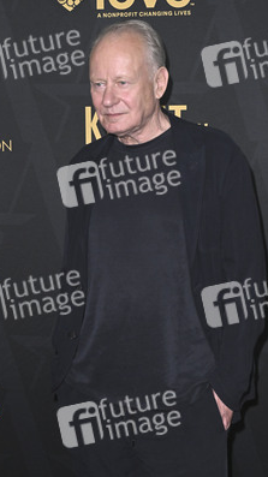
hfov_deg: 20.7
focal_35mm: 58
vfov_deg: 36.0
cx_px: 154
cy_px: 239
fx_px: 734
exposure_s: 1/320
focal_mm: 55
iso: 2000
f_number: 5.6
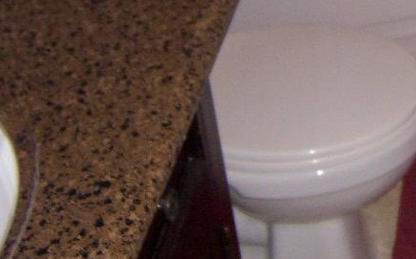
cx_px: 467
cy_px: -82
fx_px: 1099
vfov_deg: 13.0
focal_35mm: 97
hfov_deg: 20.4
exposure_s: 1/60
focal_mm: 5.5
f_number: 2.8
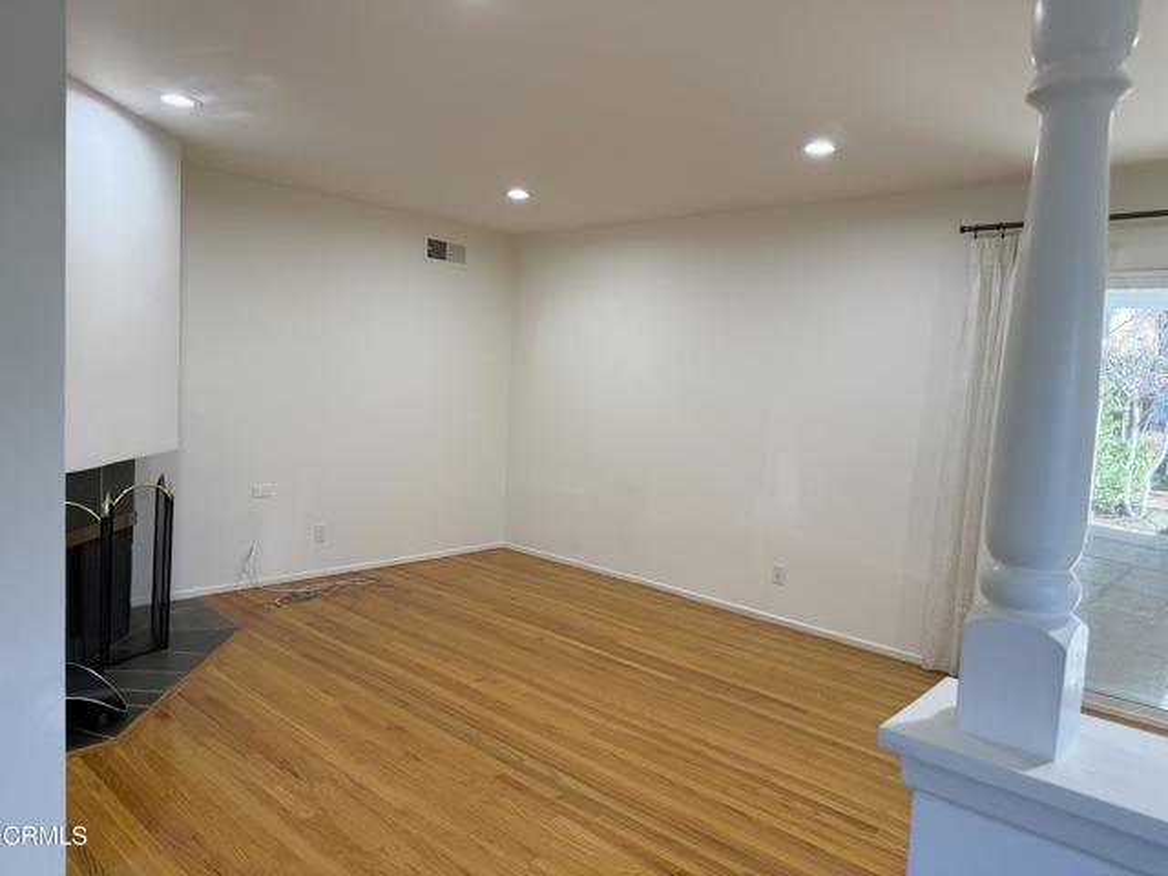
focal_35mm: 24
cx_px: 584
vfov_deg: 56.8
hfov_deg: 71.6
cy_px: 438
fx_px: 810
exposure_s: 1/147
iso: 125
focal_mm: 6.76
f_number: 1.78
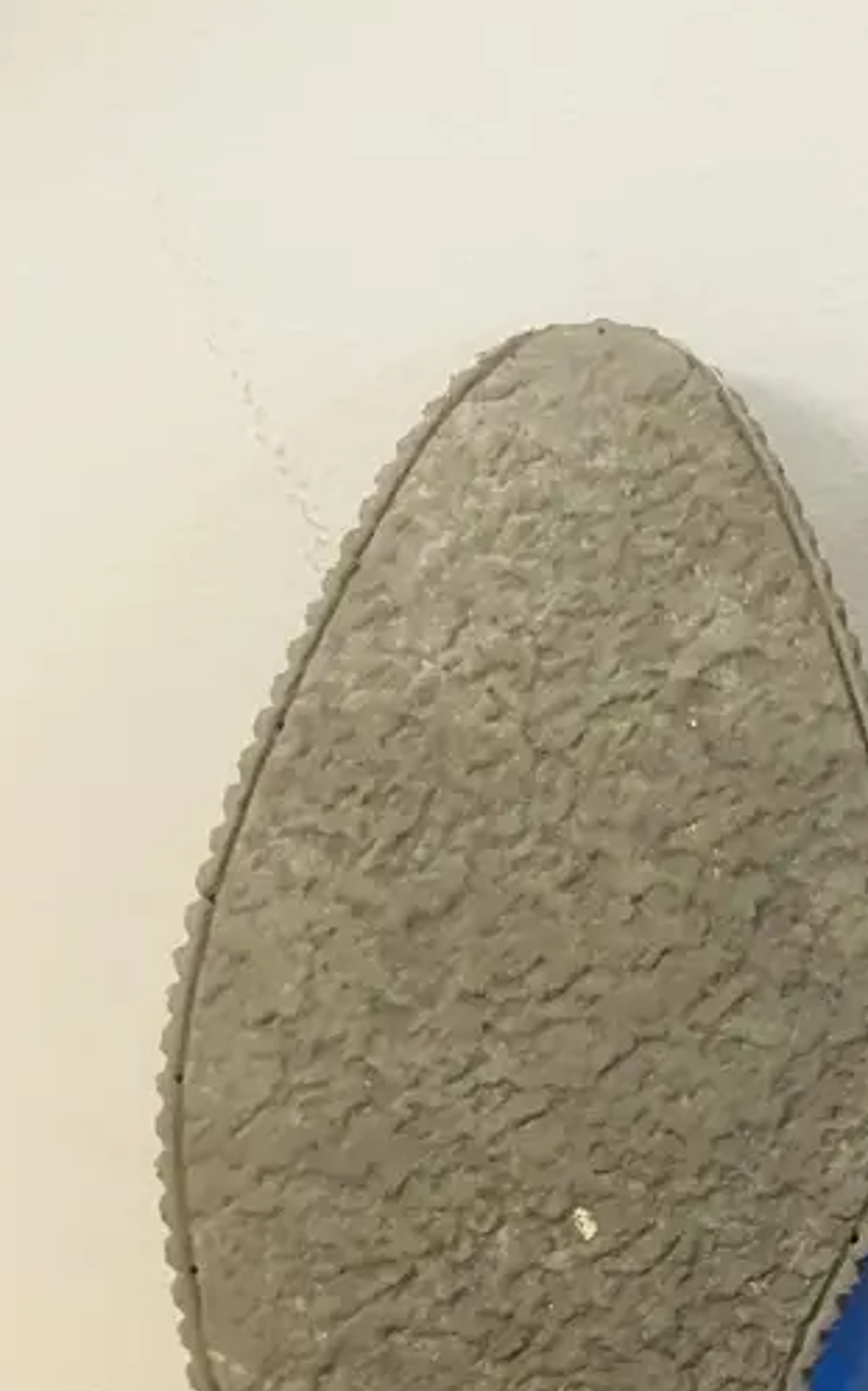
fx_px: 2310
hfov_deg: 20.1
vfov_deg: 31.2
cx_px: 1022
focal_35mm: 61
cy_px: 1363
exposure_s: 1/33
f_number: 1.8
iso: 320
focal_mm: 3.99
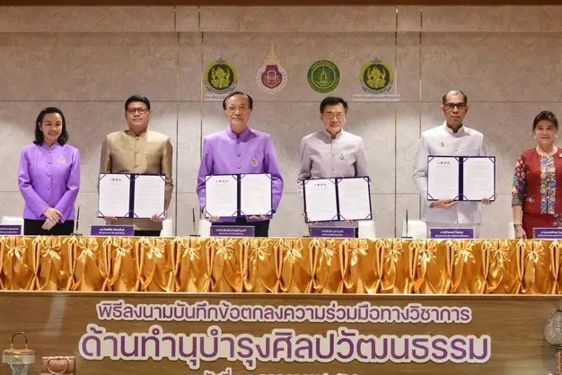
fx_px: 1265
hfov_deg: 25.0
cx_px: 291
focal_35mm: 81
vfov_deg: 16.9
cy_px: 159
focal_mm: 65
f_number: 4.8
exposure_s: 1/160
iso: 2500
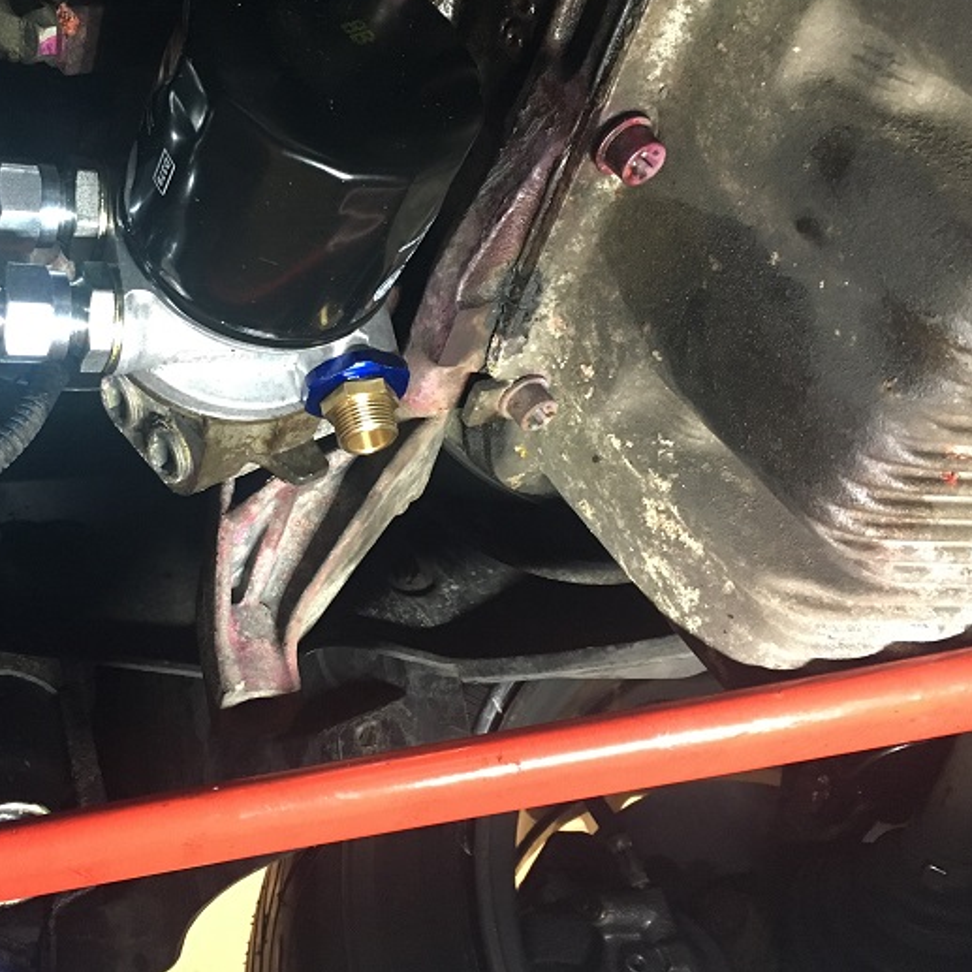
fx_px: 1271
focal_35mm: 40
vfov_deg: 41.8
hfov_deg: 41.2
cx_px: 307
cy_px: 435
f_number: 2.2
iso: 200
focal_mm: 4.15
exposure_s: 1/17
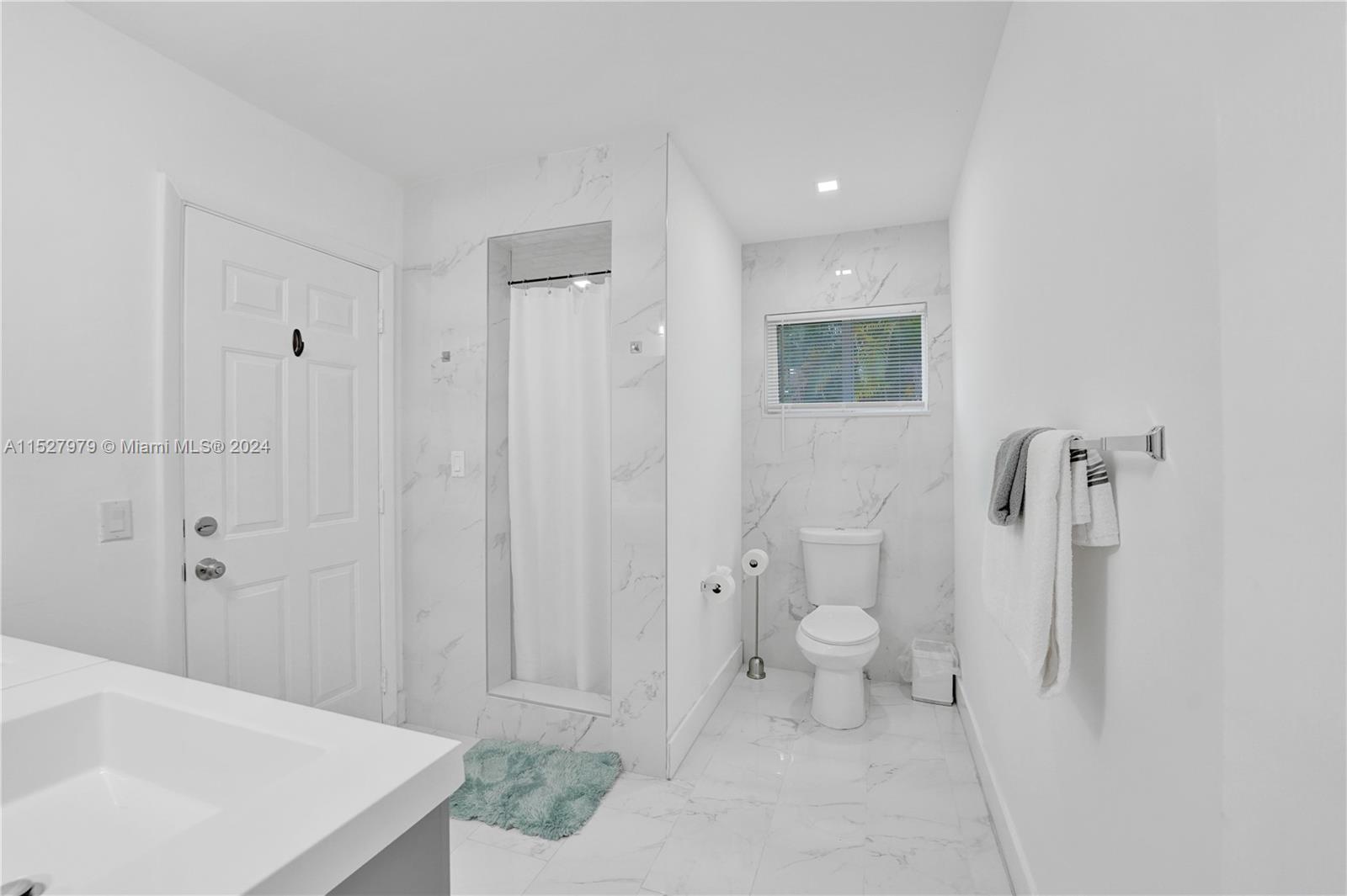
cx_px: 674
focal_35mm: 14
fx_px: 524
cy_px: 448
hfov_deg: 104.3
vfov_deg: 81.1
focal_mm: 14
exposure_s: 1/200
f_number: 6.3
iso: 1600
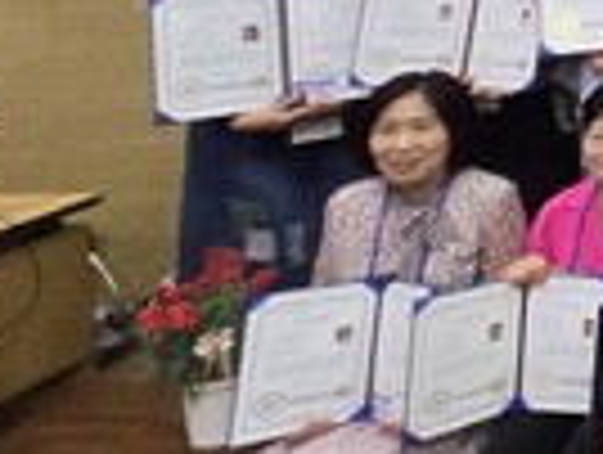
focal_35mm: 58
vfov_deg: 23.0
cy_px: -108
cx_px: 1318
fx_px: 1012
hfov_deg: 17.2
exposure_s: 1/60
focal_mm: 1.7
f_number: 2.2
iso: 320
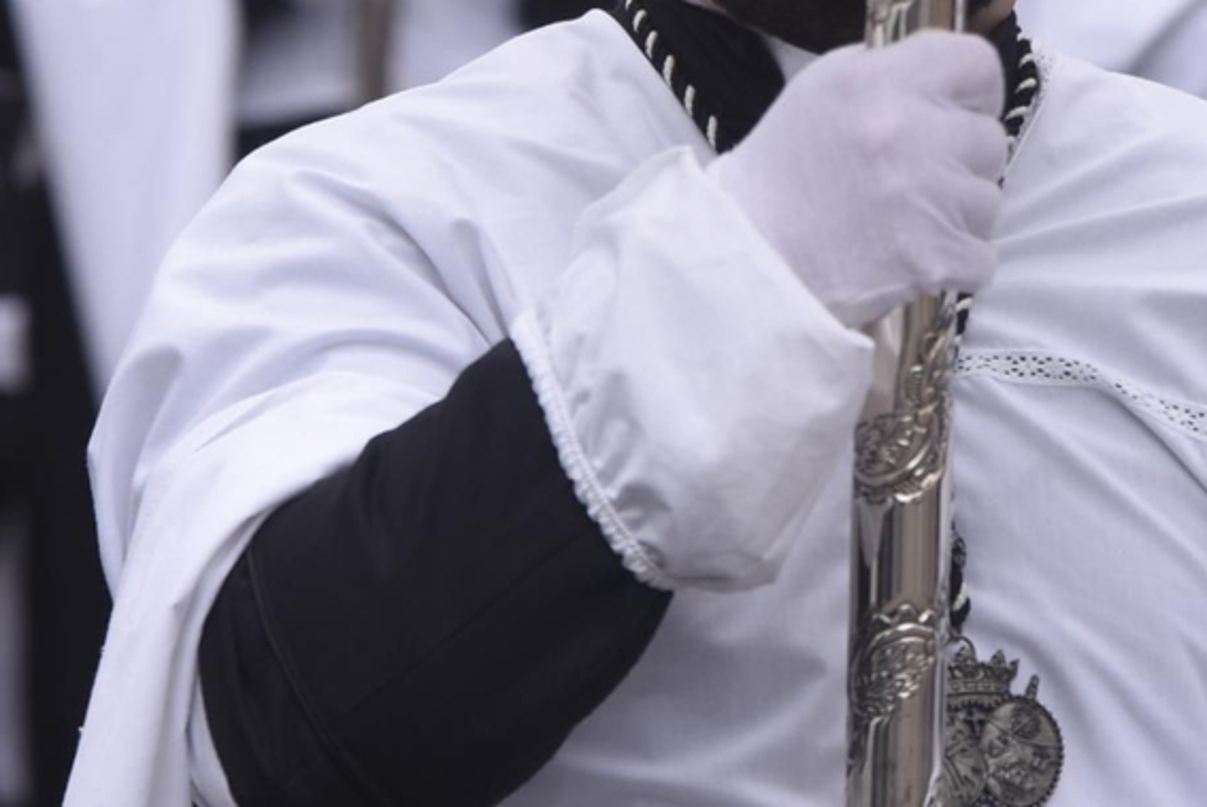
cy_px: -213
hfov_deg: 5.2
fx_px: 13253
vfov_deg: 3.5
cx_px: 815
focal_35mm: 395
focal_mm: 140
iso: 100
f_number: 5
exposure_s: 1/200
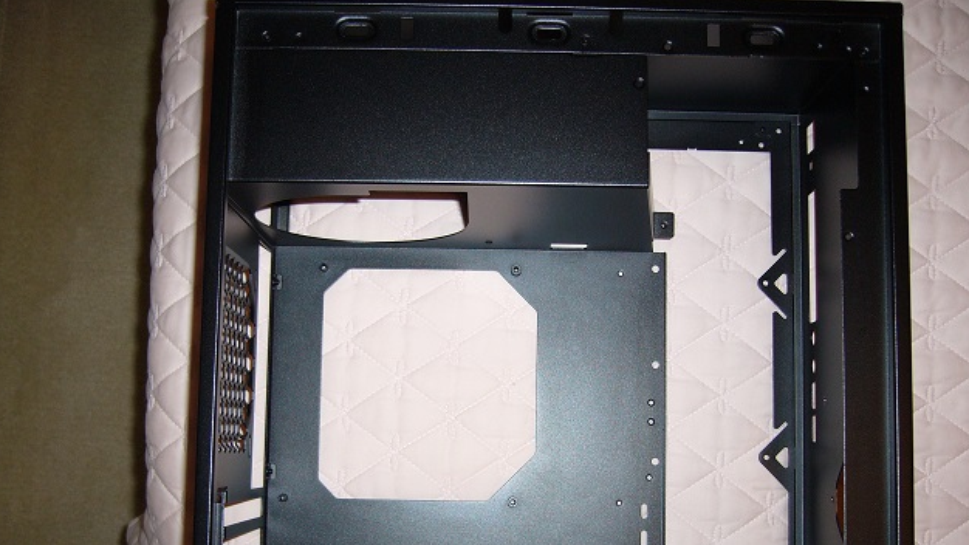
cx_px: 488
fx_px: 1002
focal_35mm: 39
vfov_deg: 30.3
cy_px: 341
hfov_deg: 51.6
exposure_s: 1/30
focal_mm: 5.8
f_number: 2.8
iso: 100
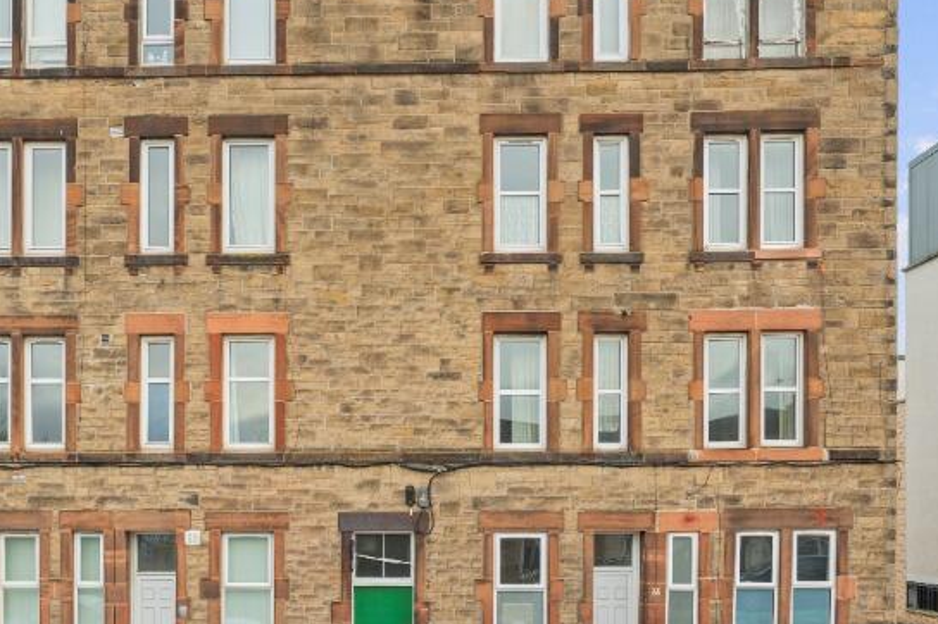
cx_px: 357
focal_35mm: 32
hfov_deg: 58.1
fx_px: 833
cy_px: 343
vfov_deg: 41.0
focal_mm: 17
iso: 100
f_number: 7.1
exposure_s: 1/80
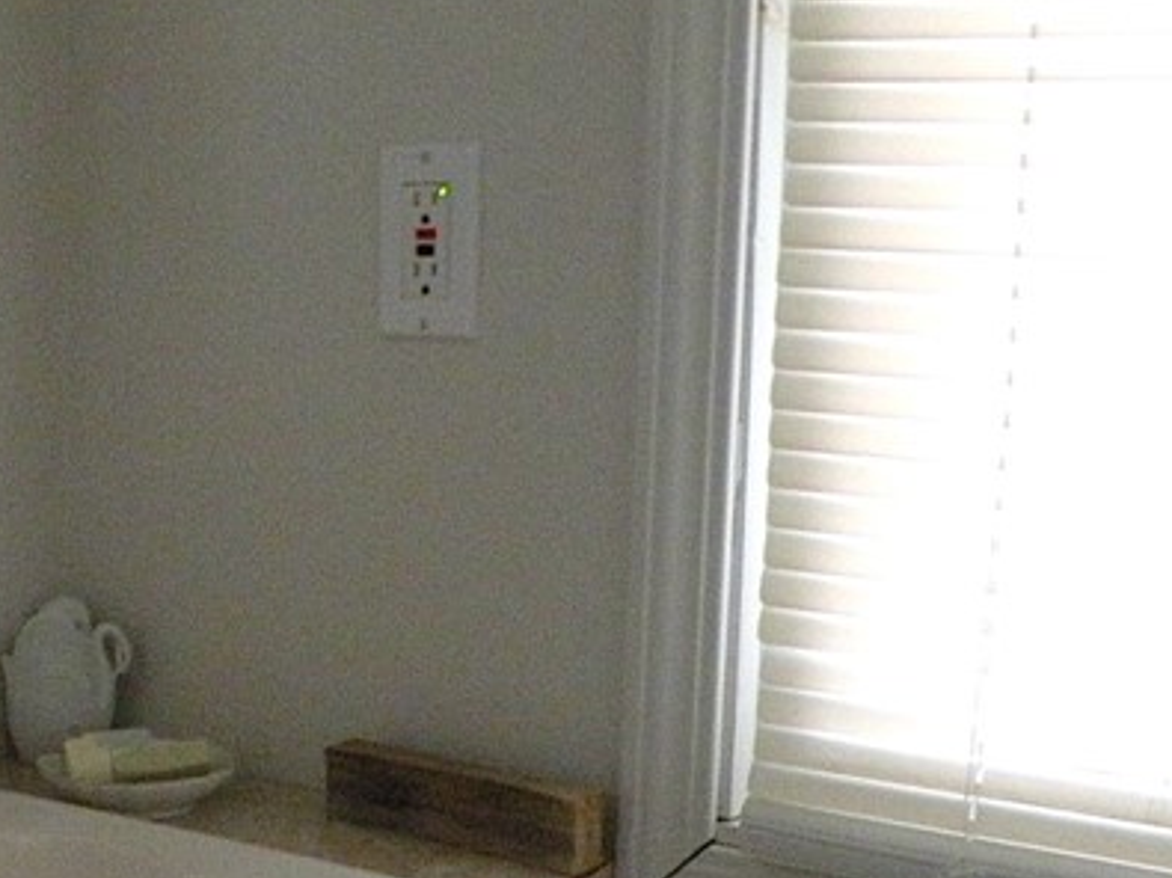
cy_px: 724
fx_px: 2369
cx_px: 62
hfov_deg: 26.6
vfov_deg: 20.7
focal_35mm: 70
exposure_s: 1/31.2
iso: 400
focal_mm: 4.7
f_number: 2.8
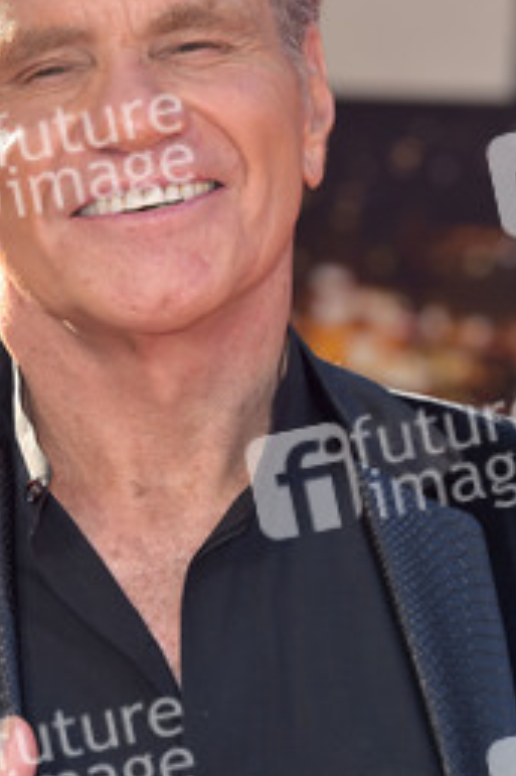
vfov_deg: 9.1
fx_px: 4865
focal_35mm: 226
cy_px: 317
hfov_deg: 6.1
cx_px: 128
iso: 320
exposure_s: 1/250
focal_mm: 145
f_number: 7.1
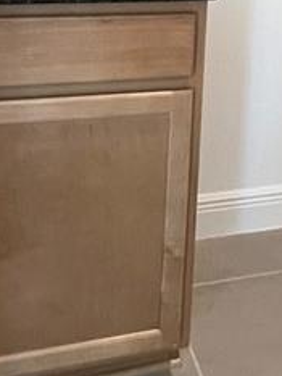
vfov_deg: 26.8
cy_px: -31
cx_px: 308
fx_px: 727
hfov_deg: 20.9
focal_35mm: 67
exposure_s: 1/60
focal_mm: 1.57
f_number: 1.8
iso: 200
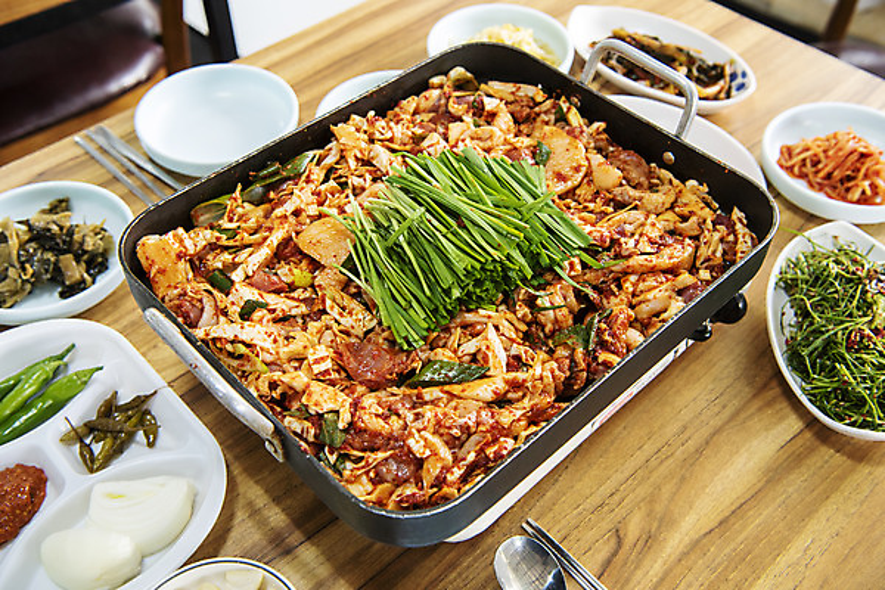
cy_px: 295
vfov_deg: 35.1
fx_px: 934
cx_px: 442
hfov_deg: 50.7
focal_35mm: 38
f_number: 5.6
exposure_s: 1/60
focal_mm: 38
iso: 800
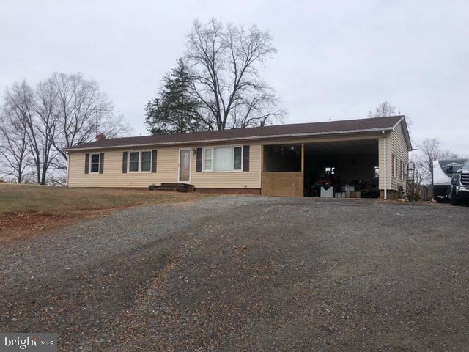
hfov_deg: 63.4
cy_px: 176
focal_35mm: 28
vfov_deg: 49.7
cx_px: 234
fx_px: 379
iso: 20
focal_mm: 4
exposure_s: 1/857
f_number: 1.8
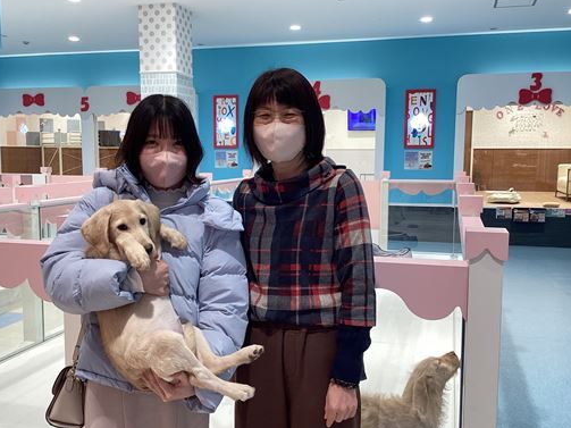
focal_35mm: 37
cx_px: 268
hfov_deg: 50.1
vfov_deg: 38.6
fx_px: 610
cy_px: 225
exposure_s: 1/120
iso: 80
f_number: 2.4
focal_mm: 3.3
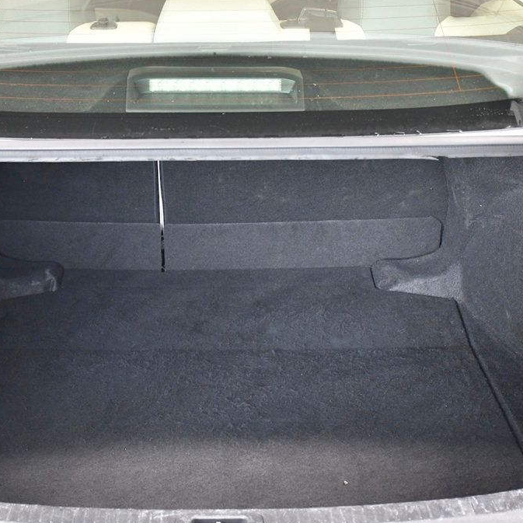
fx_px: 1128
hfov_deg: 26.1
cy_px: 262
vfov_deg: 26.1
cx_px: 214
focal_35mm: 66
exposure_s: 1/100
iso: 2500
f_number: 5
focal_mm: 34
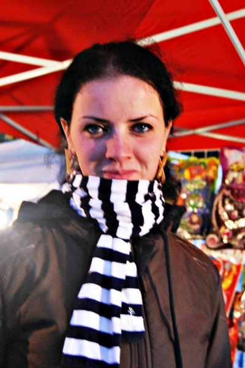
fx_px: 459
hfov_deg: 29.9
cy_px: 184
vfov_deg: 43.6
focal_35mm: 45
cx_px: 122
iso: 800
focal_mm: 30
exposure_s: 1/8
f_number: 4.2
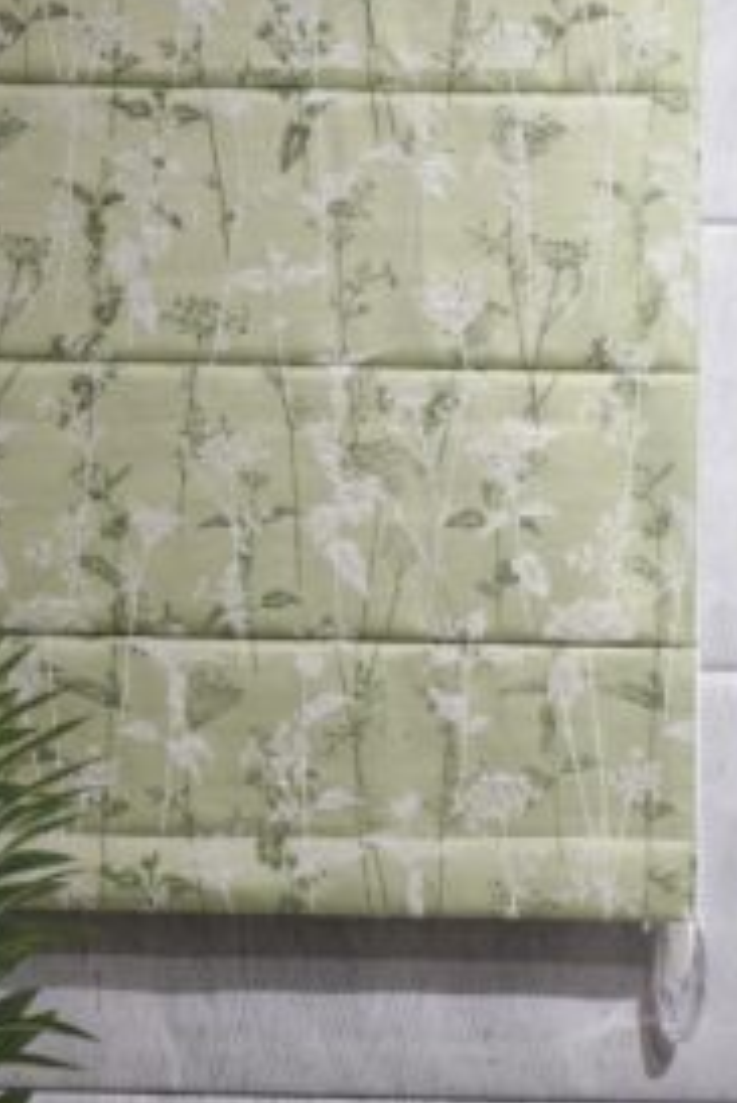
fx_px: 5643
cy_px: 149
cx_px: 278
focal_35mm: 184
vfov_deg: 11.1
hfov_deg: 7.5
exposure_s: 1/110
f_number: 3.6
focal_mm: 37.4
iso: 640
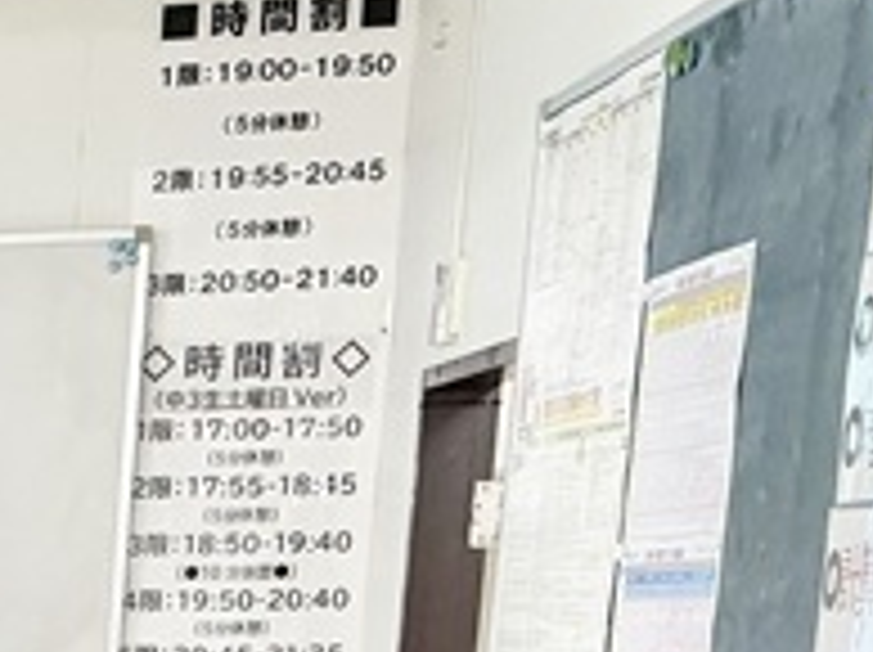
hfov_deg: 12.8
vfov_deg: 10.8
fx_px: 3123
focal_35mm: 124
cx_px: -1138
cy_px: 1331
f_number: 1.78
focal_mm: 6.76
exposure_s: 1/60
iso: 200
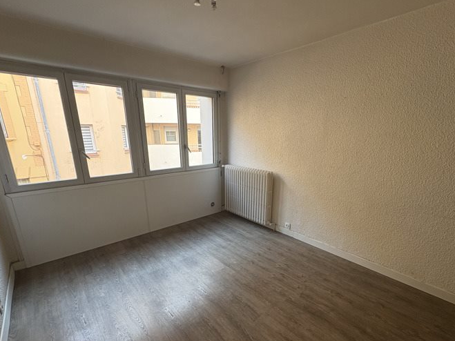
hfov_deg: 91.0
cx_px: 238
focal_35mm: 17
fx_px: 223
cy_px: 193
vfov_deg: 74.3
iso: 125
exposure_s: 1/99
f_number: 2.2
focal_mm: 2.22
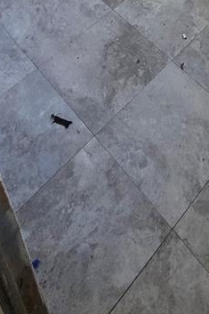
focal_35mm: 46
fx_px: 401
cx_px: 205
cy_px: -180
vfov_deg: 26.8
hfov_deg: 27.7
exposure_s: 1/60
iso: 800
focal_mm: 2.2
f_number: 2.2
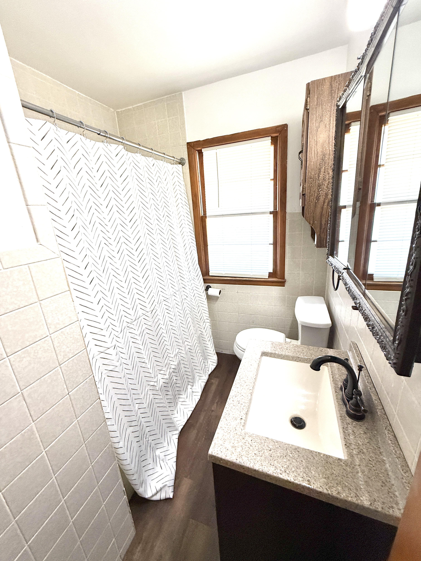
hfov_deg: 85.7
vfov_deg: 102.1
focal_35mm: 14
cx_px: 210
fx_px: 227
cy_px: 280
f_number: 2.2
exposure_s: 1/120
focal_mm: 2.22
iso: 160
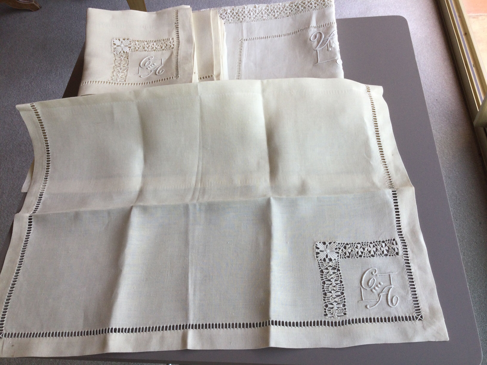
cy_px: 182
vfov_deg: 45.4
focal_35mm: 31
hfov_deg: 58.4
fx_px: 436
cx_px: 244
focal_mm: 3.3
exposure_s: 1/100
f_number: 2.4
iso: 32
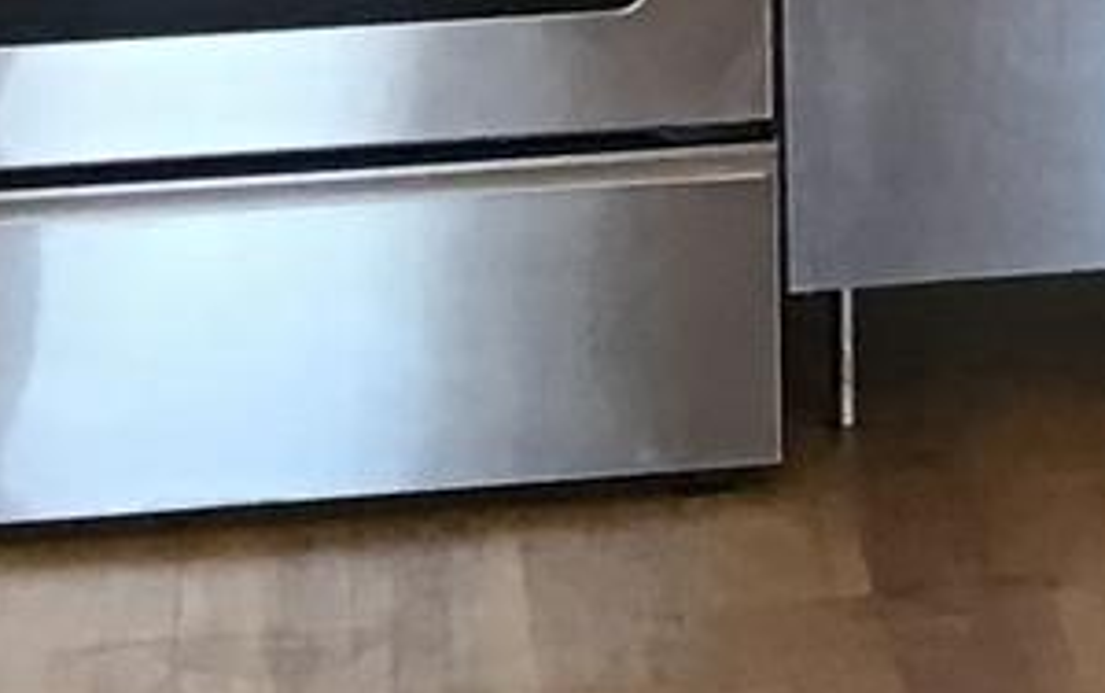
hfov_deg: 8.8
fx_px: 6751
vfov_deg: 5.7
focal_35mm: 224
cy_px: -800
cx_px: 2221
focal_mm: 3.3
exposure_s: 1/33
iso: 50
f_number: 2.4
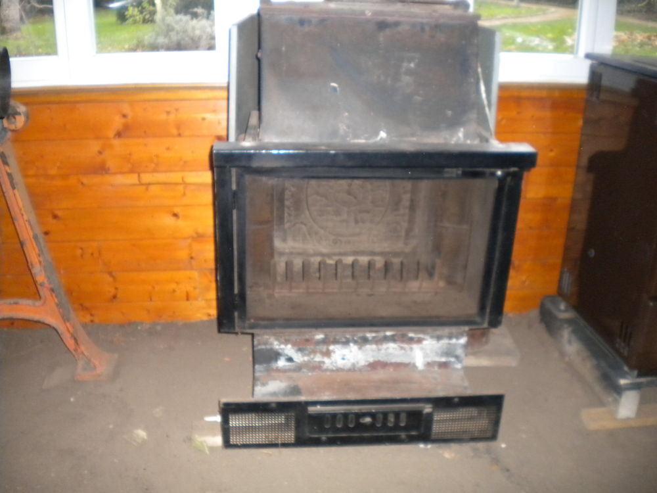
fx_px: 664
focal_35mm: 35
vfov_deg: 40.7
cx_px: 328
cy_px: 246
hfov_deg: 52.6
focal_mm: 6.3
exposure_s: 1/30
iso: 400
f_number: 3.1
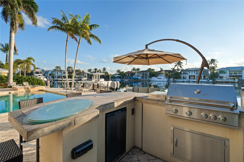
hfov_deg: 96.7
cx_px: 122
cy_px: 81
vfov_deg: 73.7
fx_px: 108
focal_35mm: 16
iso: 125
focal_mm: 16
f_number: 8
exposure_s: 1/15
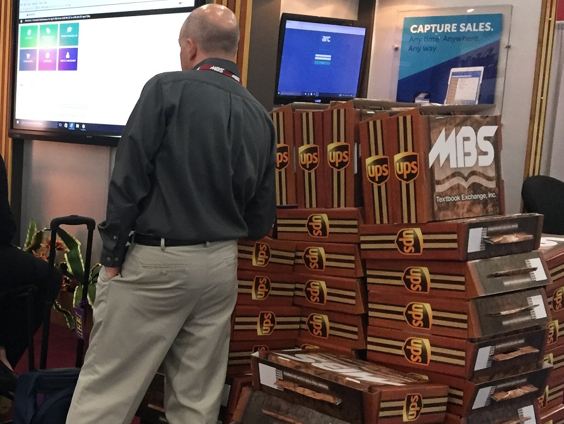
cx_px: 3
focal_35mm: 58
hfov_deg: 30.9
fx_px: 945
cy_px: 222
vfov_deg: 25.2
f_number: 2.2
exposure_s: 1/30
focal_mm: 4.15
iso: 200
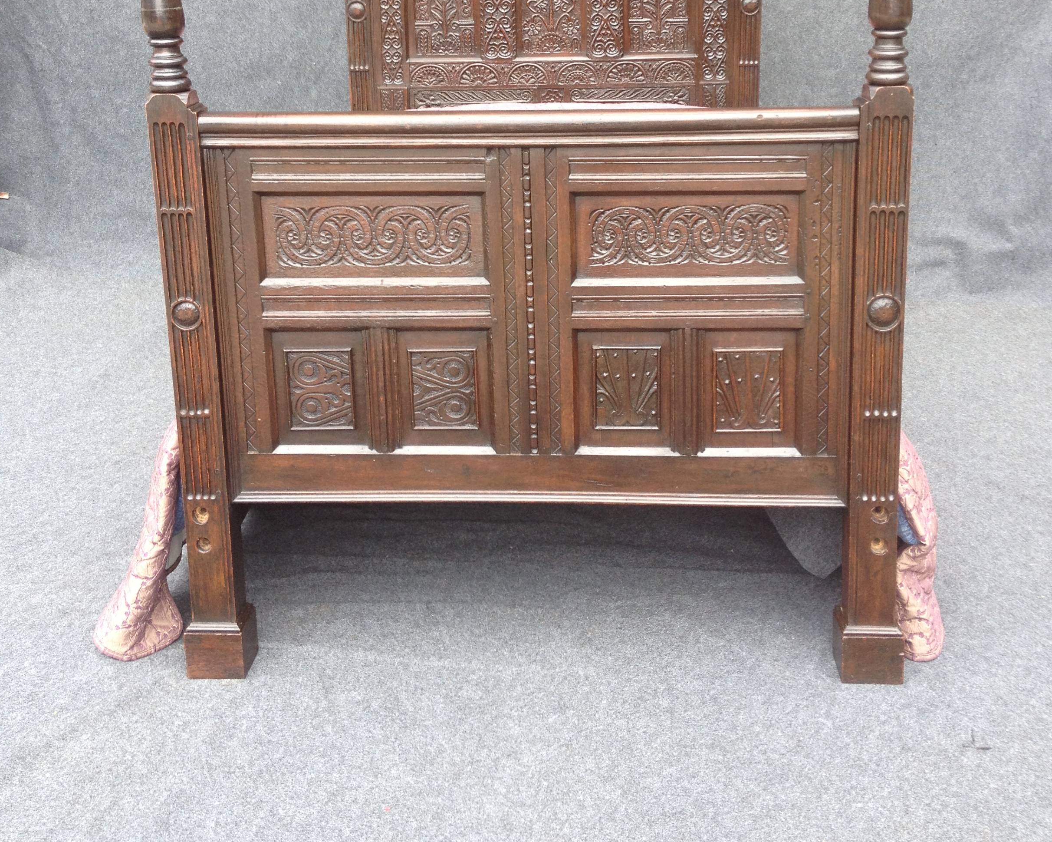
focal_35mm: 46
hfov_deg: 40.3
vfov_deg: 32.2
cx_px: 528
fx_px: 1432
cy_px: 218
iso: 50
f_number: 2.4
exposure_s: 1/154
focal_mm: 4.28
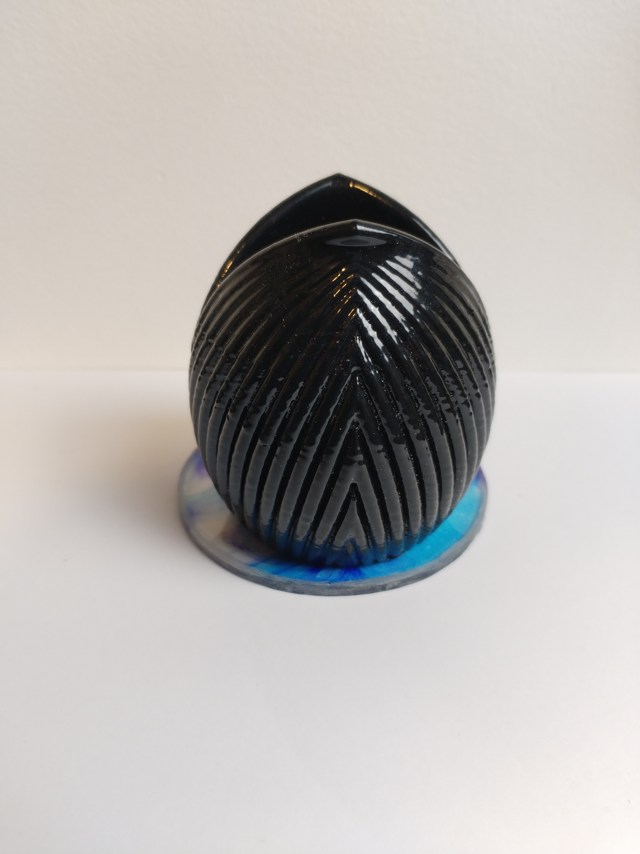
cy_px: 427
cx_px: 320
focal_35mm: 29
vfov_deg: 61.7
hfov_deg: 48.2
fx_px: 715
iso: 324
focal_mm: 4.75
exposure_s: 1/50
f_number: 1.8
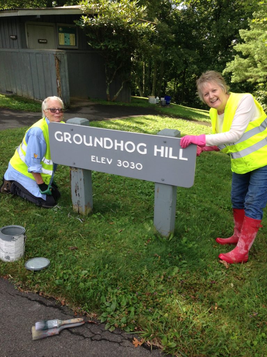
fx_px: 339
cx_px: 134
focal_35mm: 33
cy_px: 178
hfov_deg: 42.9
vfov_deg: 55.4
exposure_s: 1/343
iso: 50
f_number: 2.4
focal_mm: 4.12
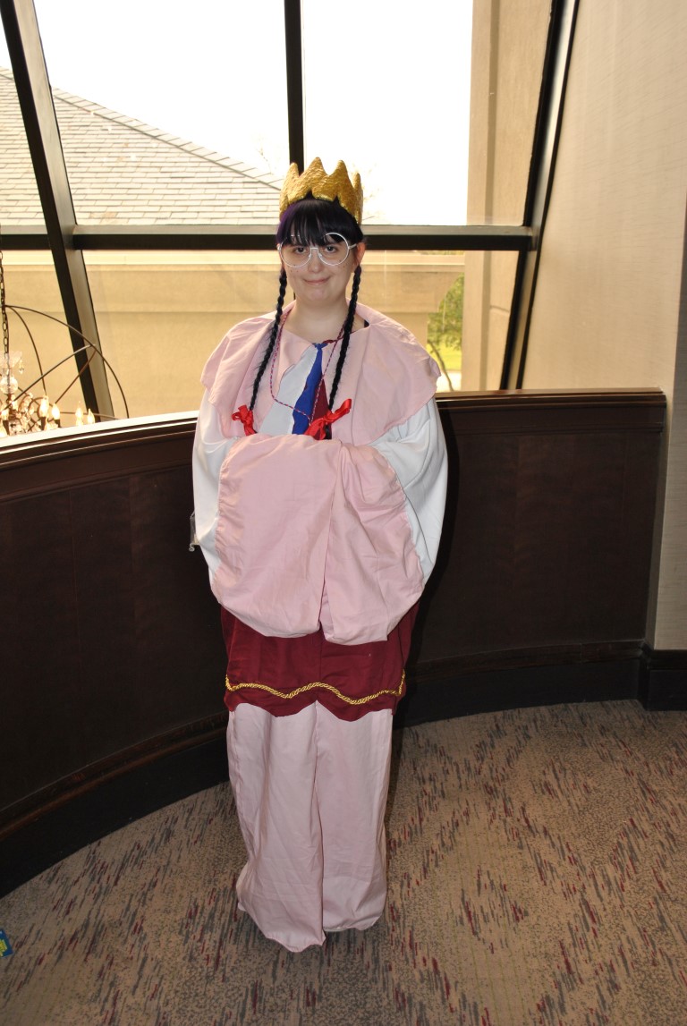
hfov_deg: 37.0
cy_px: 513
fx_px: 1027
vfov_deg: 53.1
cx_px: 344
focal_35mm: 36
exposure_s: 1/60
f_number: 4
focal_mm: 24
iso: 200
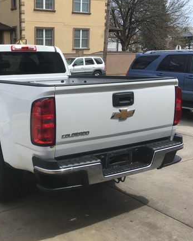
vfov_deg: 43.8
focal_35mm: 42
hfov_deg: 34.6
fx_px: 300
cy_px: 111
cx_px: 40
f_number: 2.2
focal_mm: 4.15
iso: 25
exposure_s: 1/1399
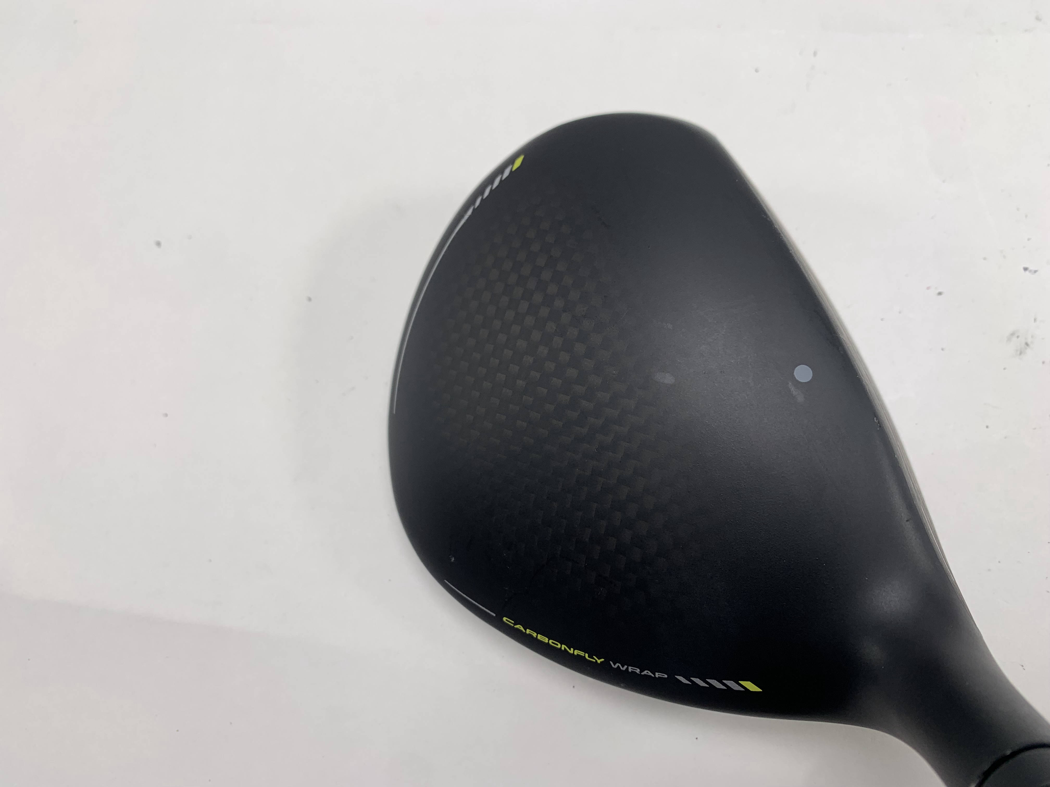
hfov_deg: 67.3
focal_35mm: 26
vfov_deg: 53.1
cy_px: 394
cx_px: 525
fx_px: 789
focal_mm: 4.25
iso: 25
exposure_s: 1/147
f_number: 1.8
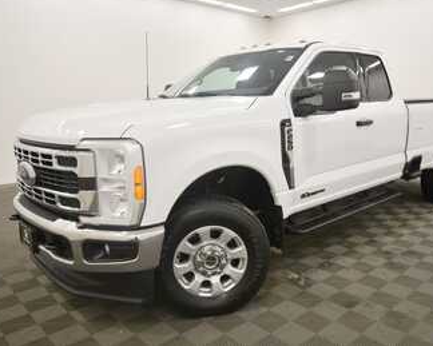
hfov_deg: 60.2
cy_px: 169
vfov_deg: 50.0
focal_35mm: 29
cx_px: 249
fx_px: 372
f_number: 5.3
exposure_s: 1/200
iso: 800
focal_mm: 17
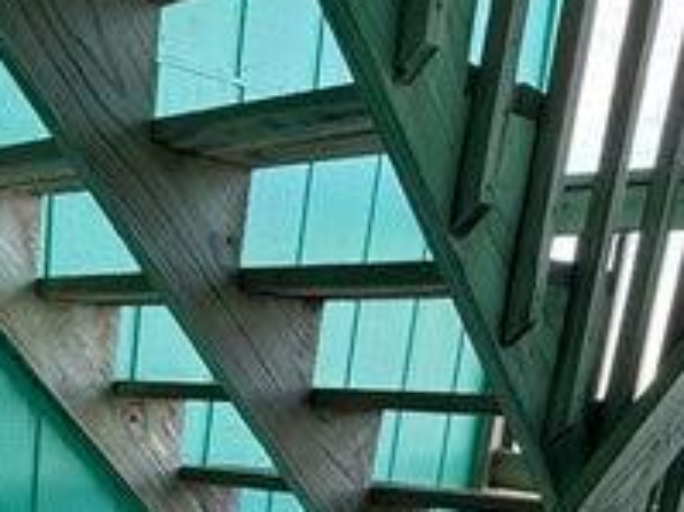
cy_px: 749
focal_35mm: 60
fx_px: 1185
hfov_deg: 30.1
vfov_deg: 21.0
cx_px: 12
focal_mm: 2.22
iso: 64
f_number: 2.2
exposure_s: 1/108
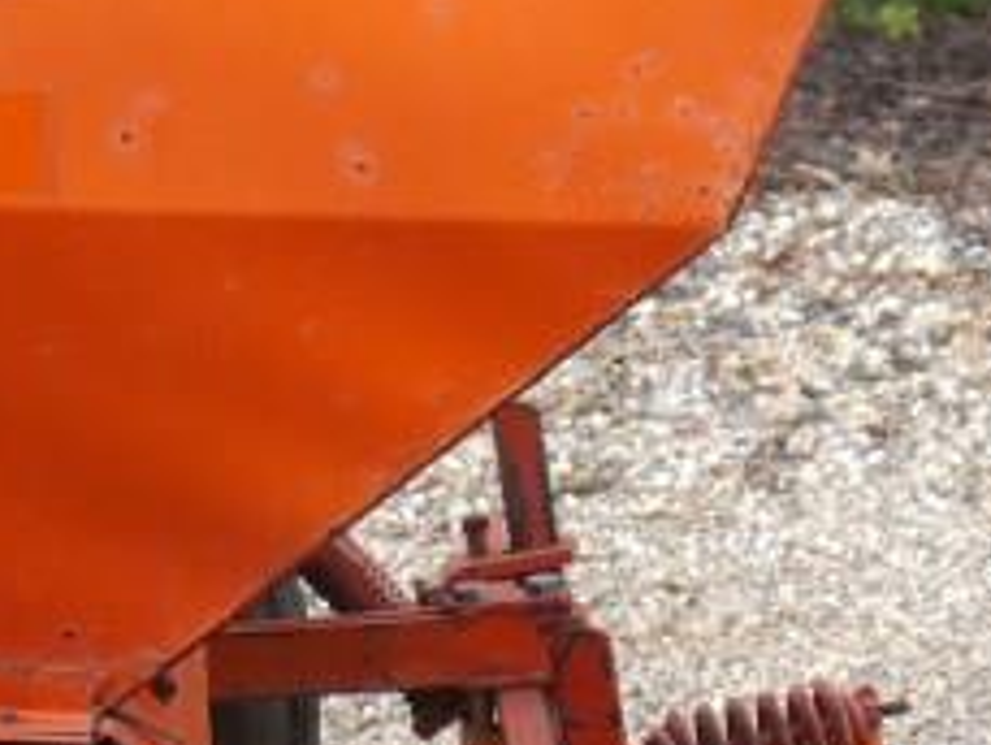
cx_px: 87
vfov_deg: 8.3
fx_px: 5127
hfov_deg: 11.0
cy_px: 741
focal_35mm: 179
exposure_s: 1/100
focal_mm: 20
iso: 160
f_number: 4.5
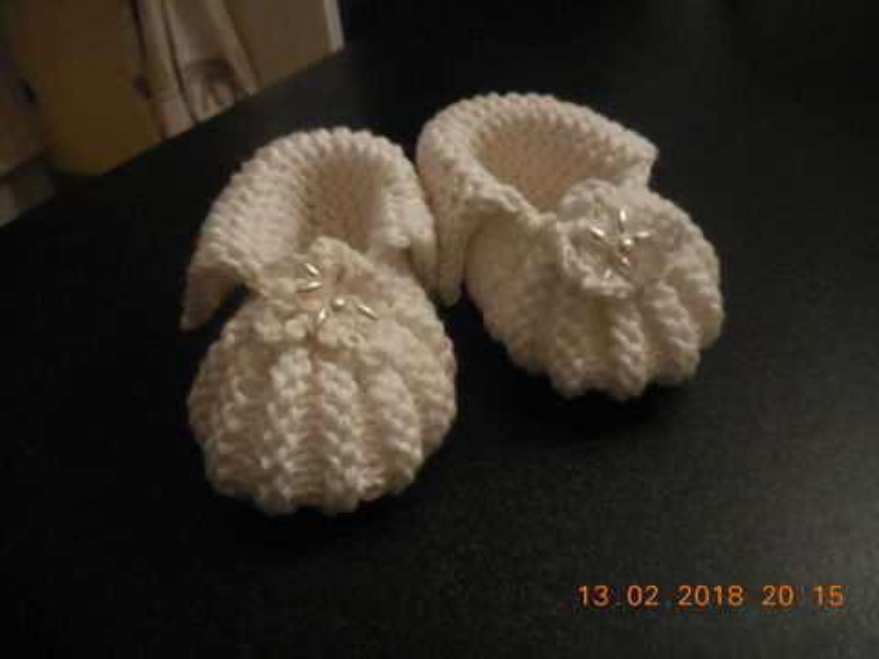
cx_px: 440
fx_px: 635
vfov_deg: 54.9
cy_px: 330
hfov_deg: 69.4
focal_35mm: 25
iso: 800
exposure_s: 1/8
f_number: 3.7
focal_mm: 4.5
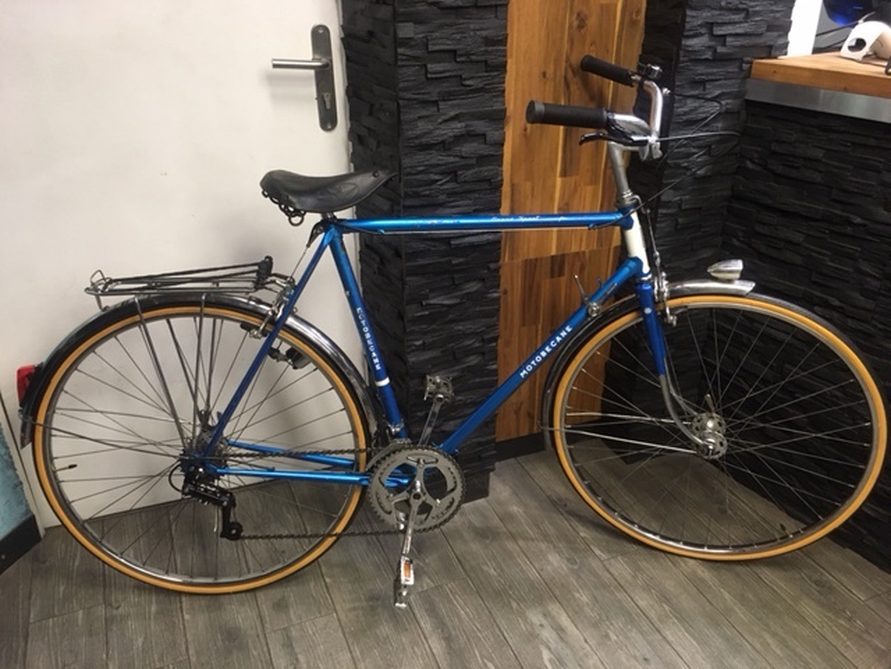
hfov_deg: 61.7
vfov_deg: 48.2
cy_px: 334
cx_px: 446
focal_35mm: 29
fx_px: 746
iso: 200
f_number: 2.2
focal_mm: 4.15
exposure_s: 1/17
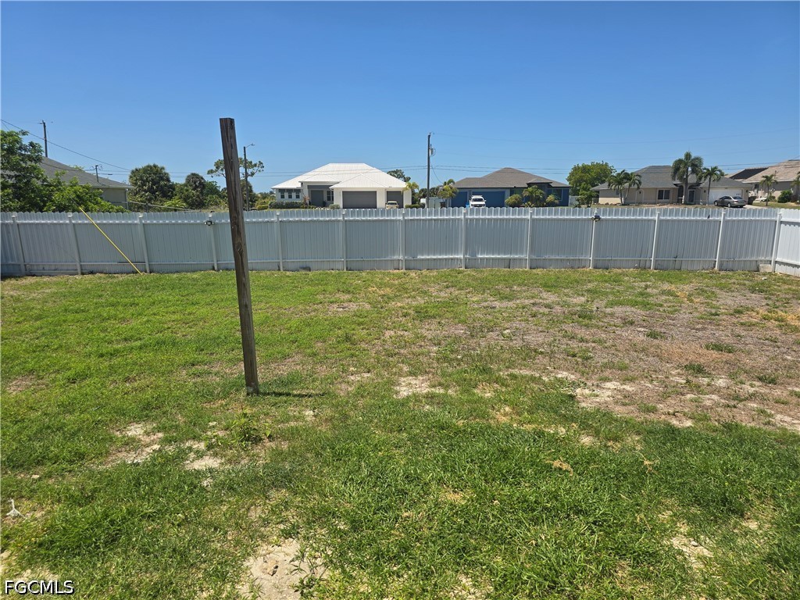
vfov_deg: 58.9
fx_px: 532
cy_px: 300
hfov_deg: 73.9
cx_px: 400
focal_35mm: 23
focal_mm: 6.3
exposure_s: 1/1212
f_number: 1.7
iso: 12
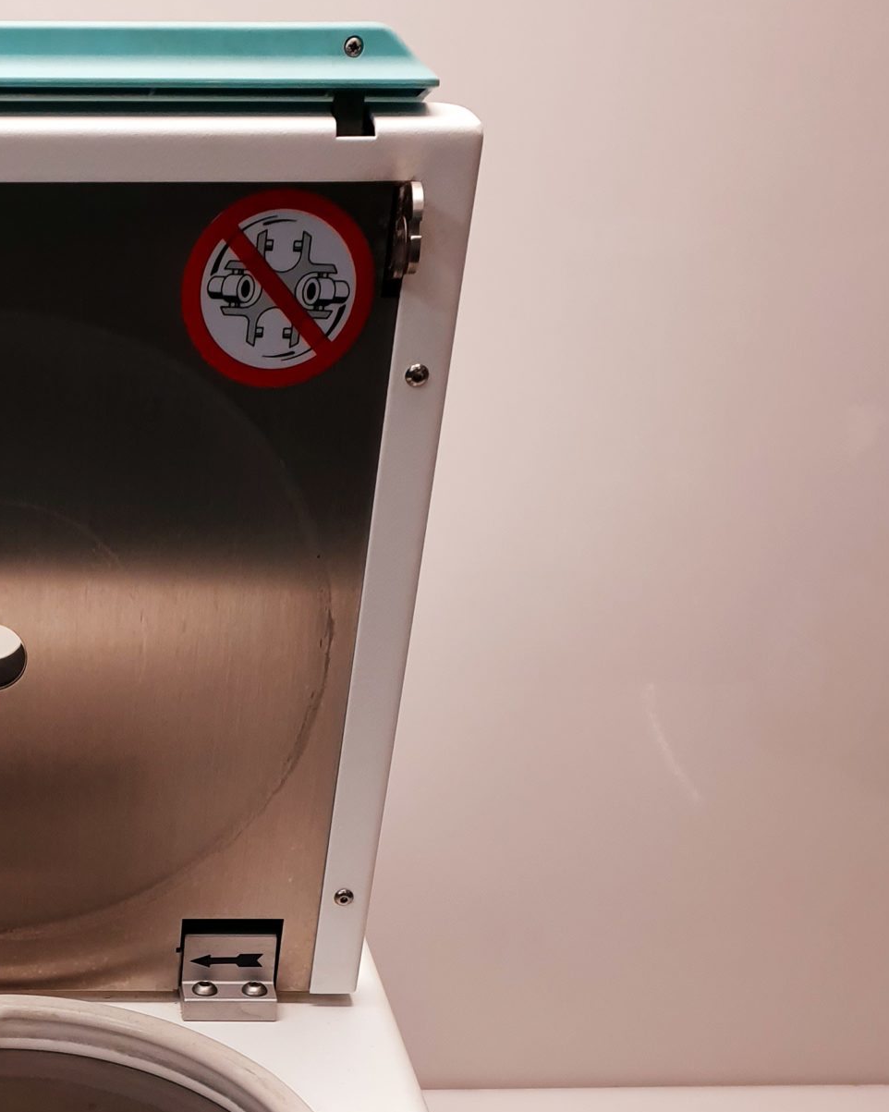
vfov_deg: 32.8
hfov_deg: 26.8
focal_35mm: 54
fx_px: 1776
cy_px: 1022
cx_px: 36
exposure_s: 1/100
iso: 80
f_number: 2.4
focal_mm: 4.3
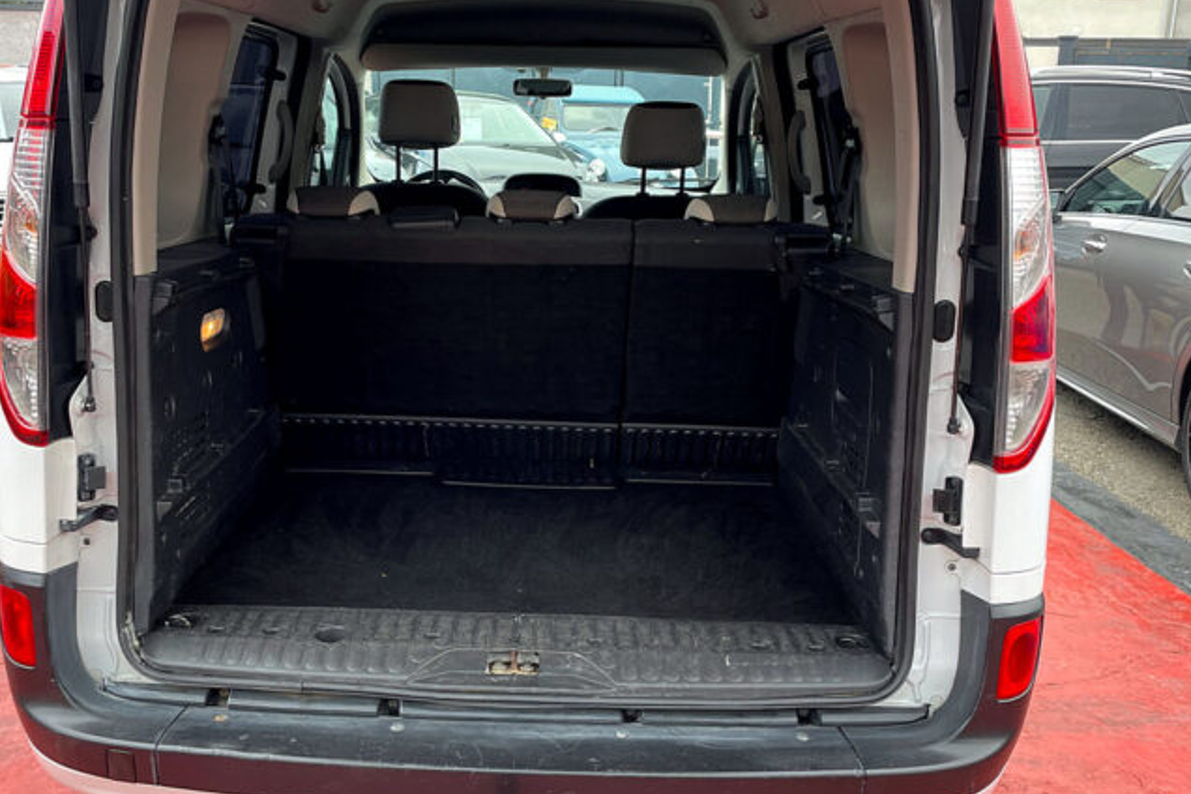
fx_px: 1125
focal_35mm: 34
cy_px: 360
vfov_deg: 38.8
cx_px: 524
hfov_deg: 55.7
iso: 32
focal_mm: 4.2
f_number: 1.6
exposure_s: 1/198
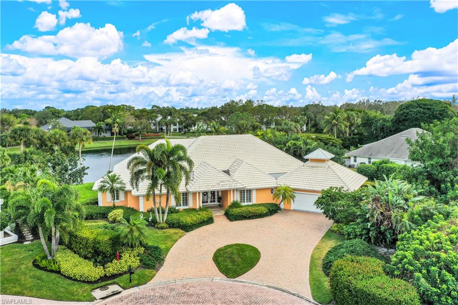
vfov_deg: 46.4
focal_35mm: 28
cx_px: 229
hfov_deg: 65.5
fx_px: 356
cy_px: 152
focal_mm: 10.26
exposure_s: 1/160
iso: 100
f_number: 5.6
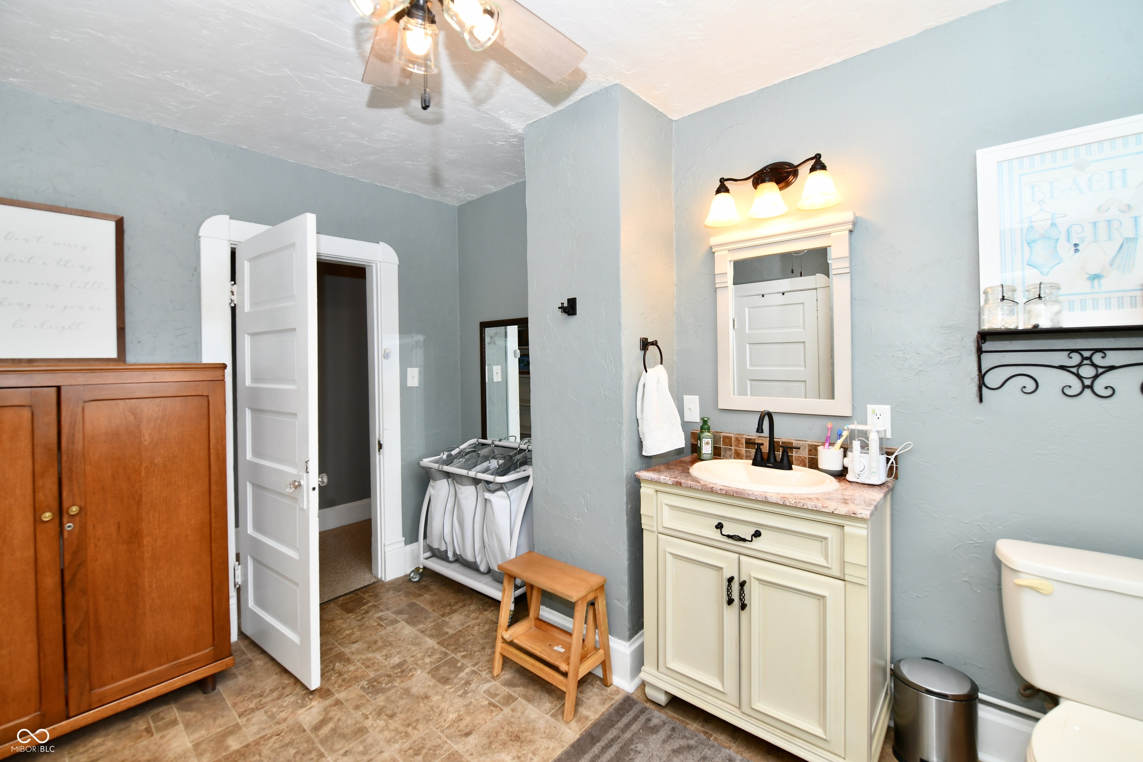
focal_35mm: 14
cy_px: 381
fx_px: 444
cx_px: 572
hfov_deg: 104.3
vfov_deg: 81.2
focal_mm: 14
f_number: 5.6
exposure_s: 1/60
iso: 400
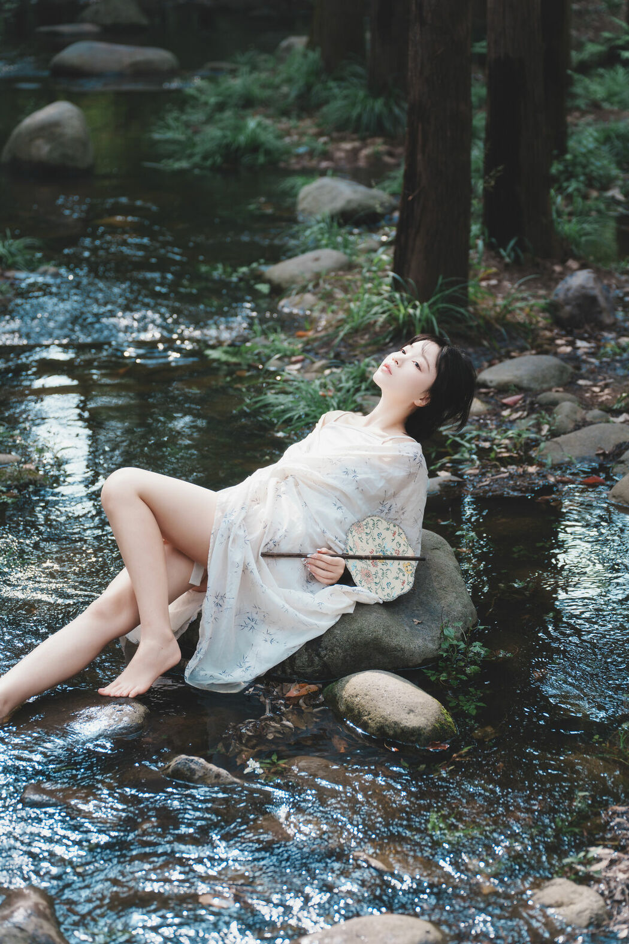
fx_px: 1861
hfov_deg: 19.2
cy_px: 472
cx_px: 314
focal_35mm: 71
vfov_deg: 28.5
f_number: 2.5
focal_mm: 71
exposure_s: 1/200
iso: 125
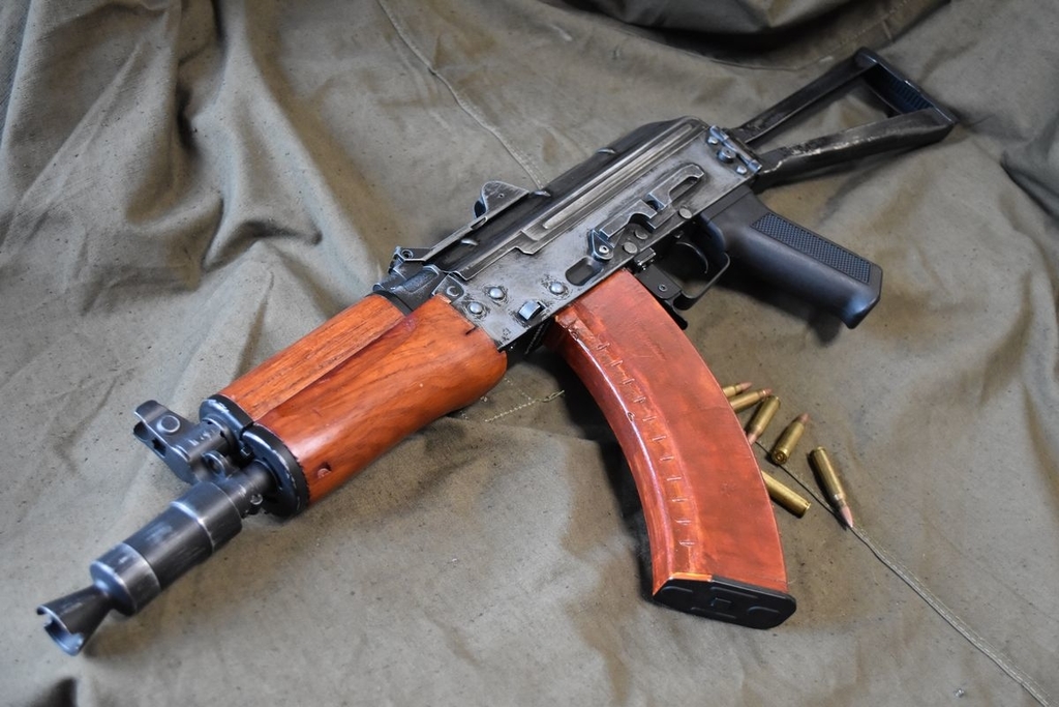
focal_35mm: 36
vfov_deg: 36.9
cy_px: 354
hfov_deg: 53.1
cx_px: 530
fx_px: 1059
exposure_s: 1/60
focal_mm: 24
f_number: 4
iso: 2500
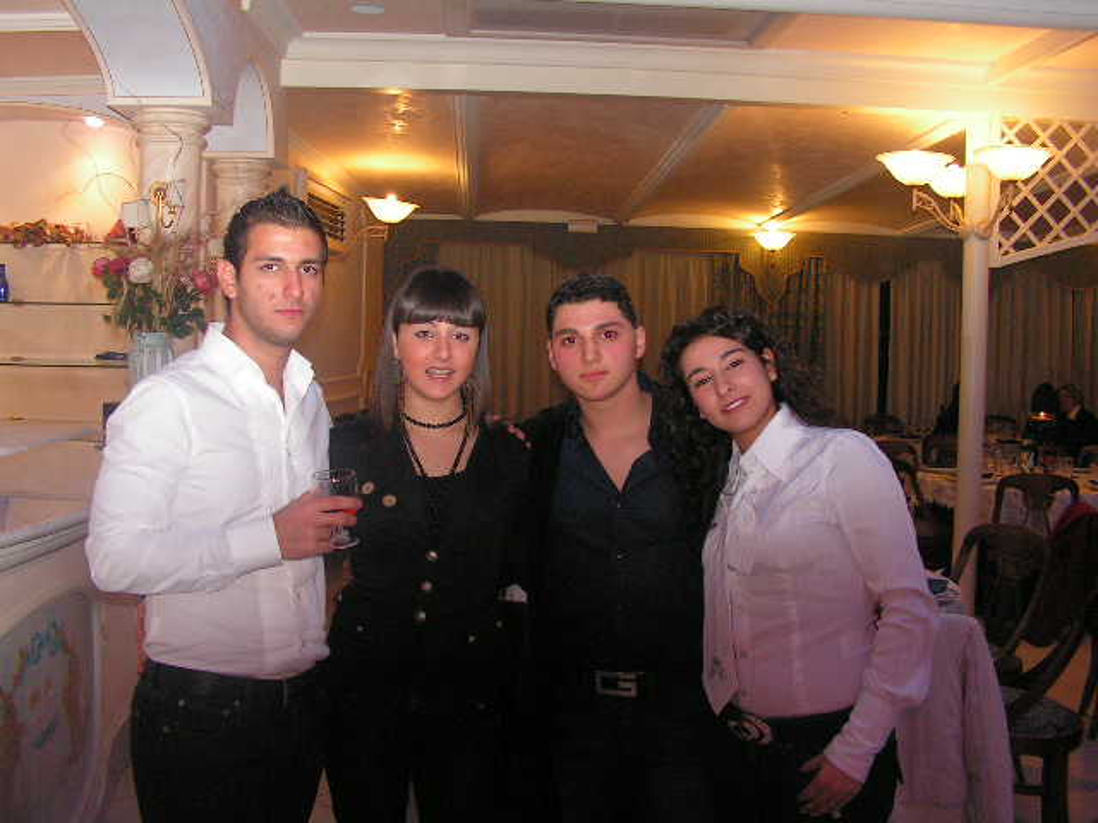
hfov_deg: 51.4
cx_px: 549
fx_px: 1142
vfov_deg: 39.7
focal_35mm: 36
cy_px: 412
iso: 200
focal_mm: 6
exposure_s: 1/40
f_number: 3.2
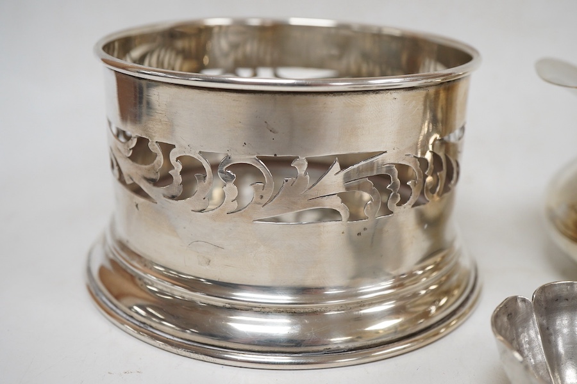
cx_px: 288
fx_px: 721
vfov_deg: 29.9
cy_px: 192
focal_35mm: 45
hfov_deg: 43.6
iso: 1250
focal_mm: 30
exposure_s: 1/125
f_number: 10
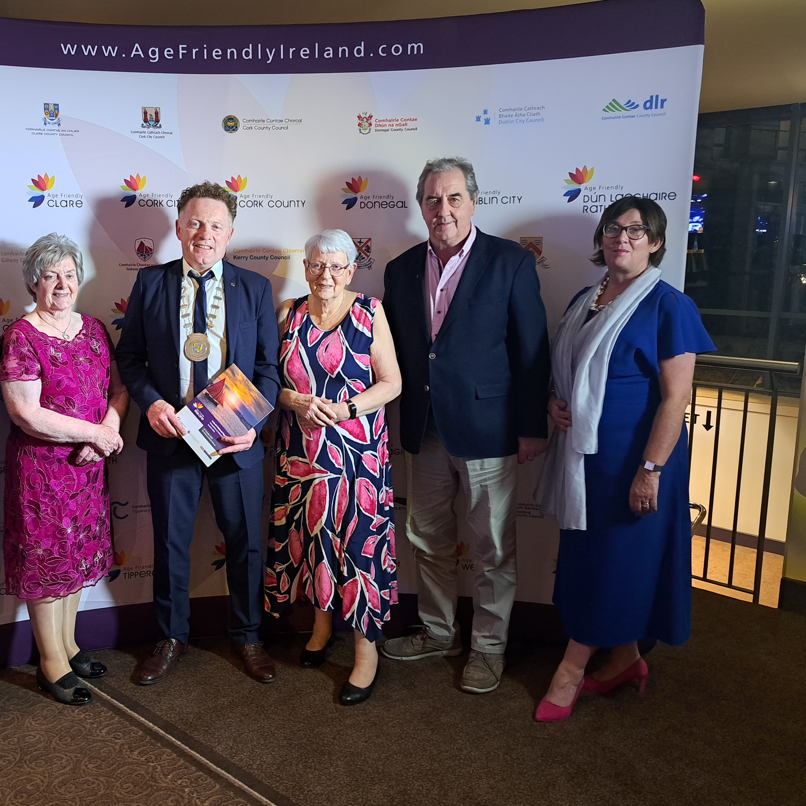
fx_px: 843
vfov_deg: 51.1
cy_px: 382
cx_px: 237
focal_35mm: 32
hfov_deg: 49.7
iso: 400
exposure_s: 1/24
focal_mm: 5.23
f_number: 1.8
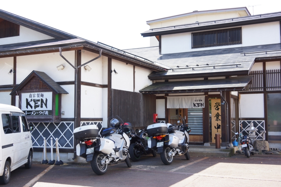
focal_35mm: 43
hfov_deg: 45.4
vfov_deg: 31.2
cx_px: 140
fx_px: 336
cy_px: 94
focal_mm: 29
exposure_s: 1/100
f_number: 5.6
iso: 100
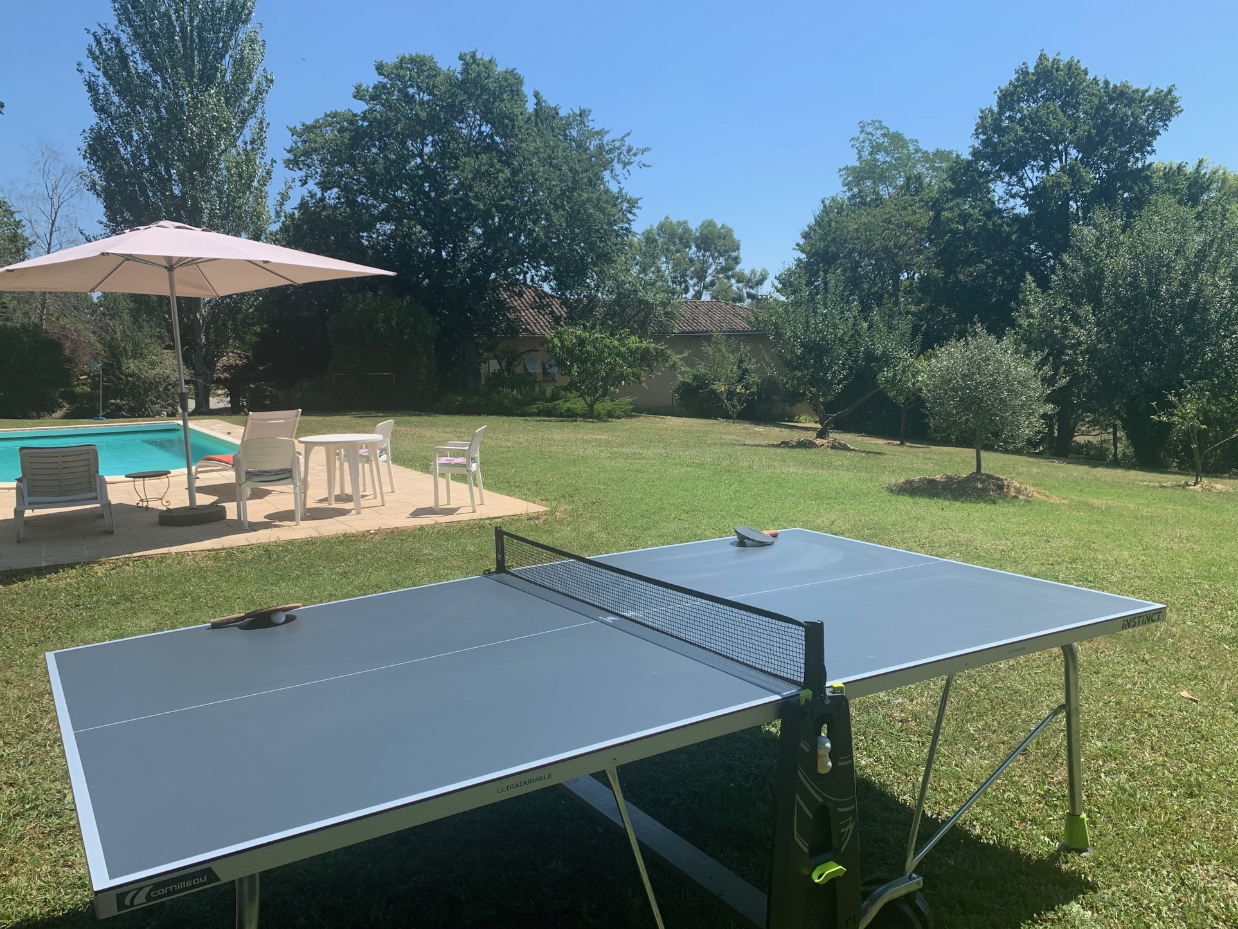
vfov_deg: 51.3
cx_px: 599
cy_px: 482
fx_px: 966
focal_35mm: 27
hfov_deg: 65.3
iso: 25
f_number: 1.8
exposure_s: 1/1718
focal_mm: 4.25
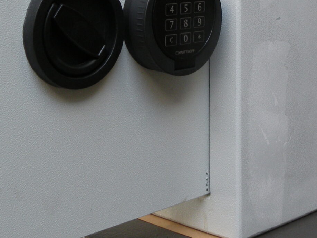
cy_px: 1
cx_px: 232
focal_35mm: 92
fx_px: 843
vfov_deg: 15.8
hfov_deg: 21.2
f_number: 3.2
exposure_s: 1/59.7
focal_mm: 5.8
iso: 86
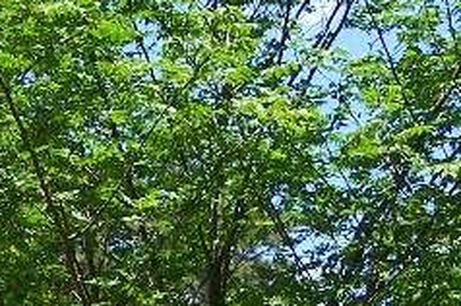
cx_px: 136
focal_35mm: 133
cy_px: 345
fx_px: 1701
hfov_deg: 15.4
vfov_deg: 10.2
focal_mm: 6.3
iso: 80
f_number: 2.8
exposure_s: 1/400
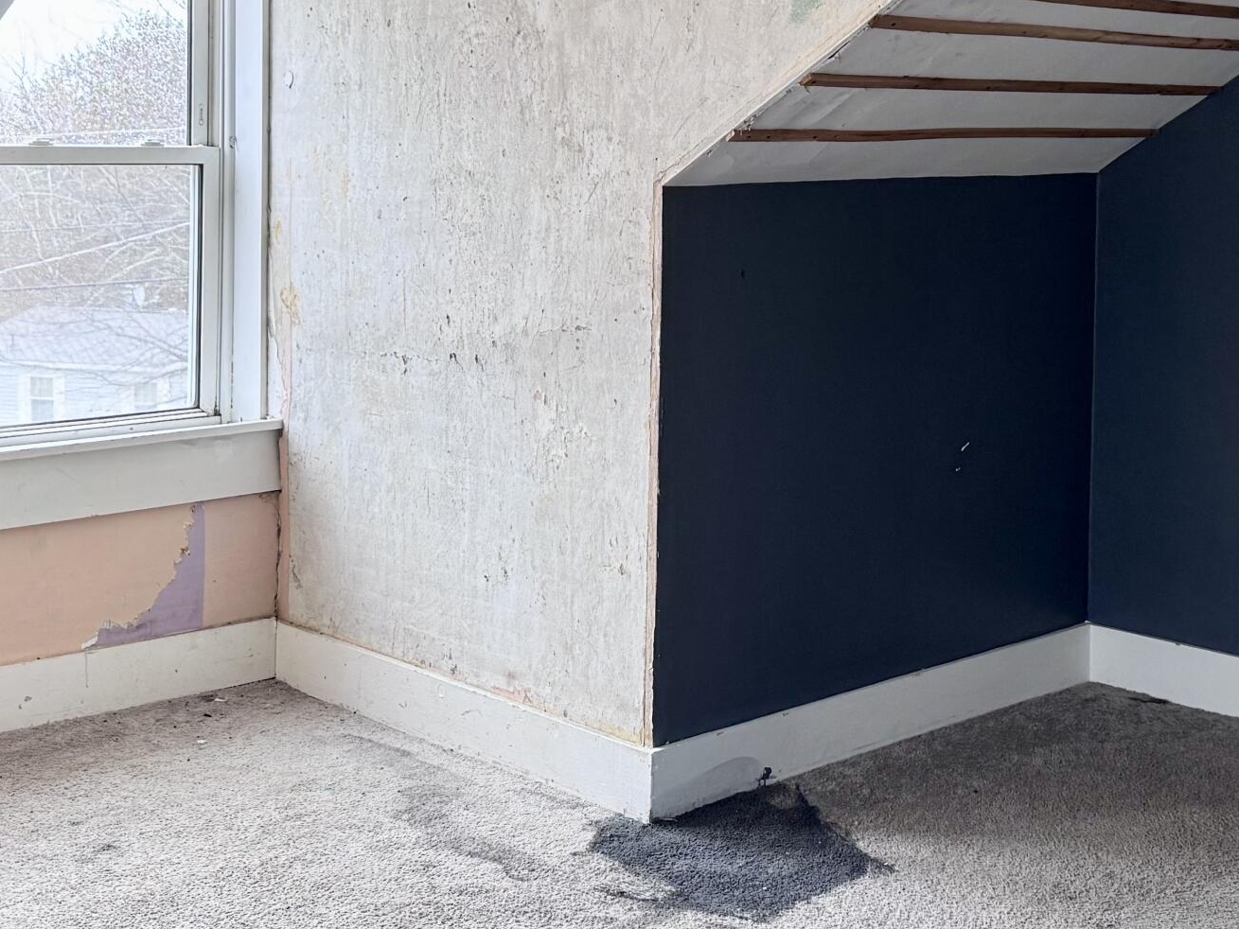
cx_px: 800
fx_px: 1969
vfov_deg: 26.3
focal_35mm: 55
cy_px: 254
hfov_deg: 34.7
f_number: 1.78
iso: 200
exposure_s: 1/113
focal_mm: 6.76
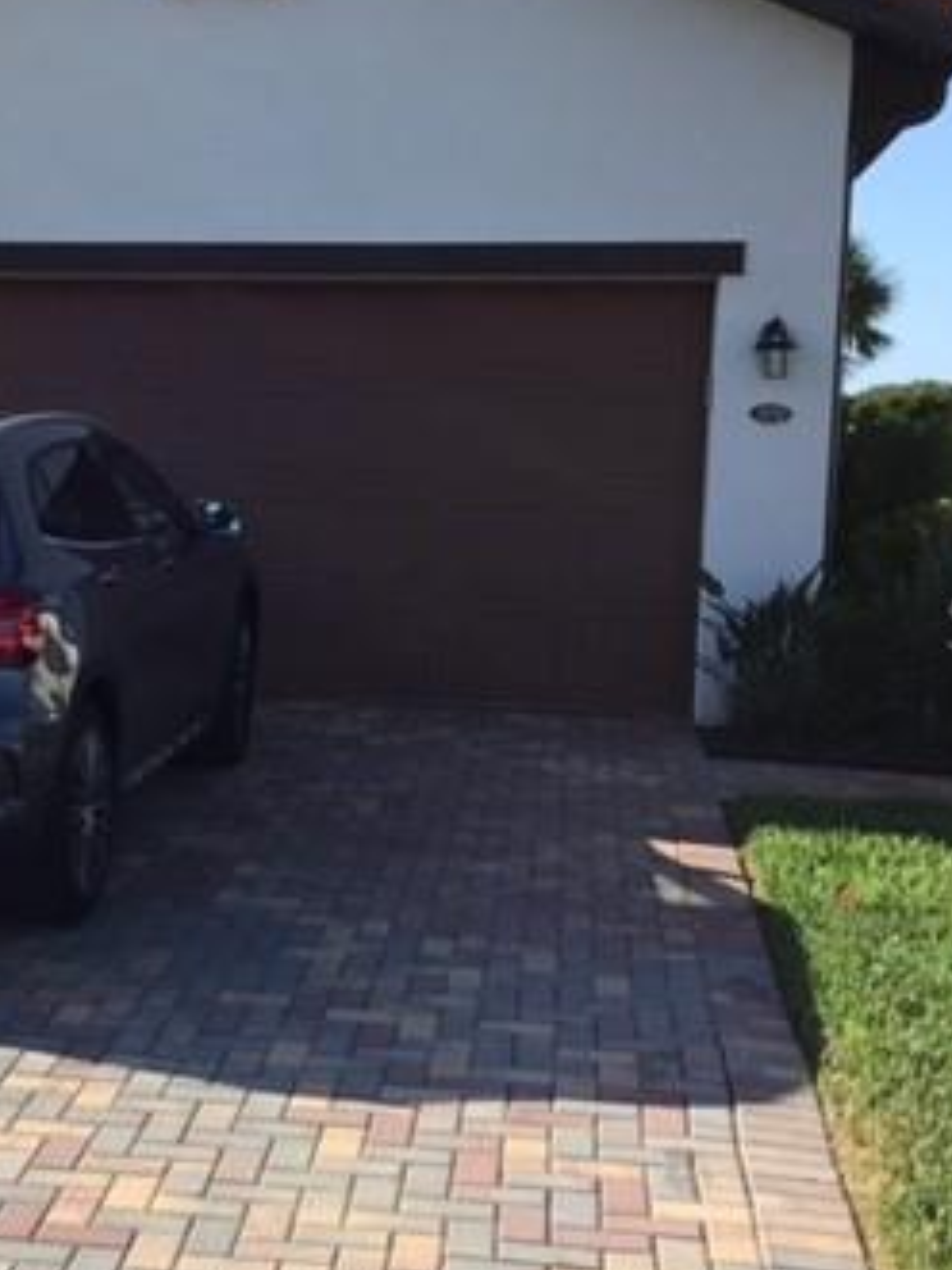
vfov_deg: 32.2
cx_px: 81
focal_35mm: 60
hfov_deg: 23.7
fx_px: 2202
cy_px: 622
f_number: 2.4
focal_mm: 3.3
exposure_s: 1/831
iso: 25
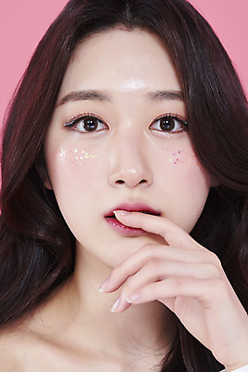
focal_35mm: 105
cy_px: 186
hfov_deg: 13.1
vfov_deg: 19.4
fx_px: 1084
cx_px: 124
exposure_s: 1/125
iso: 64
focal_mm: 105
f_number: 11
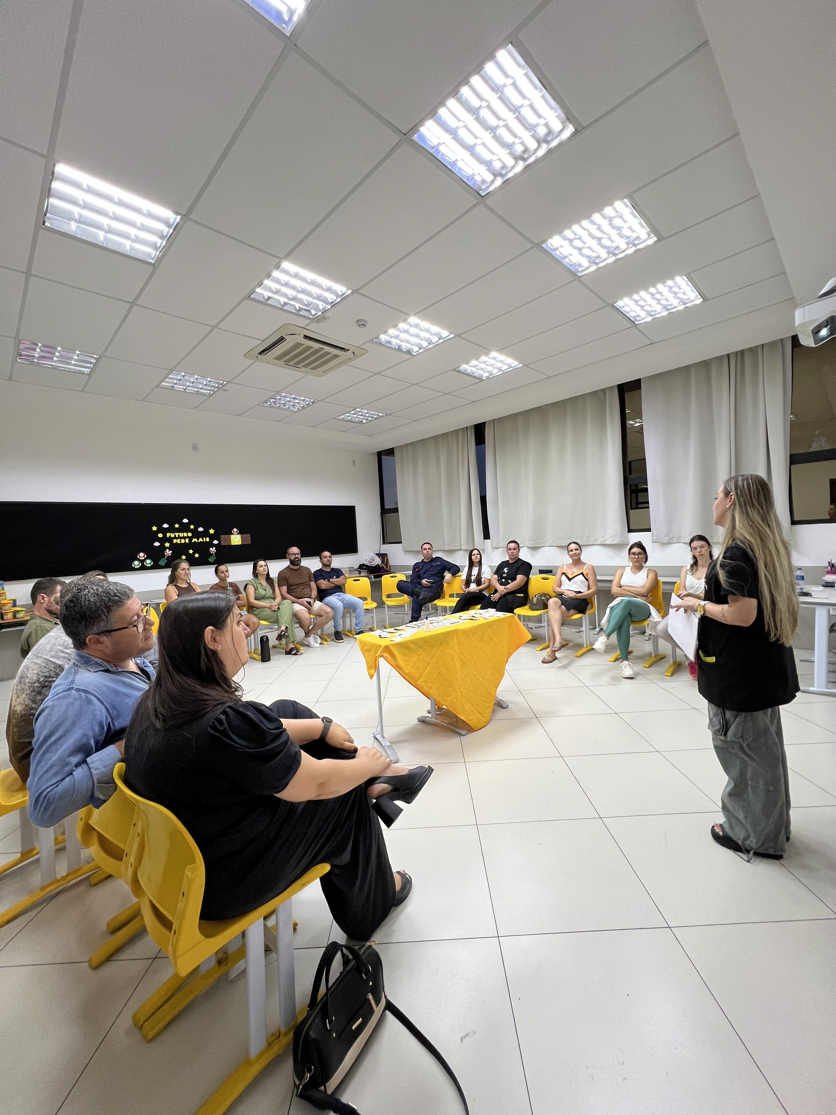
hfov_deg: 89.9
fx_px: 419
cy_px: 558
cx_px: 418
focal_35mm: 13
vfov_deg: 106.2
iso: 125
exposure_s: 1/60
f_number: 1.8
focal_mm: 1.57
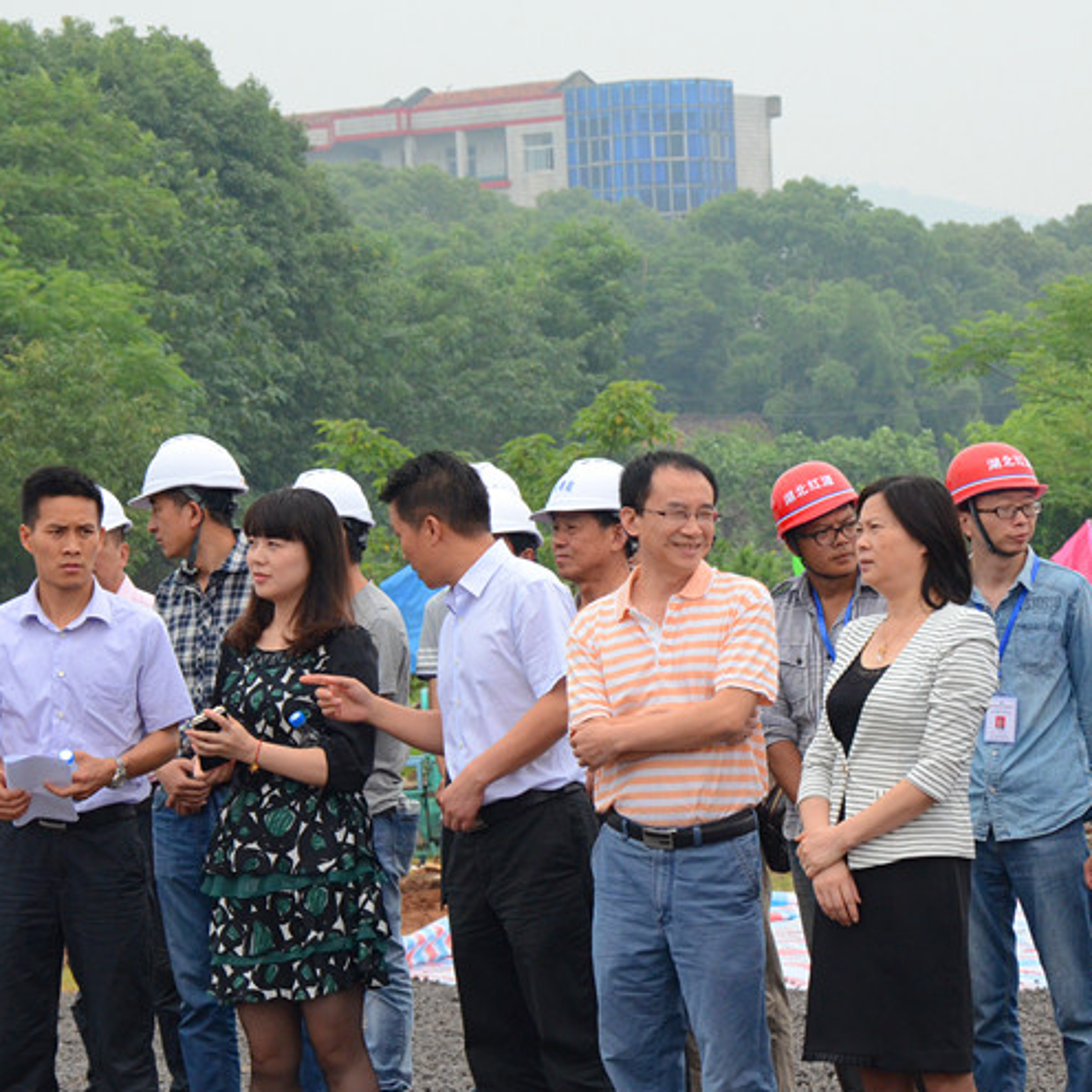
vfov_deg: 10.7
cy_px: 560
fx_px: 5853
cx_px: 632
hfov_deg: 10.7
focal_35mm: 164
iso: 1250
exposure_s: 1/1250
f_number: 9
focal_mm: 80
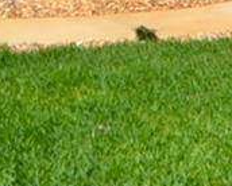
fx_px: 2152
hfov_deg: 6.2
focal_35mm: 313
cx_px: 18
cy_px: -202
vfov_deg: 4.9
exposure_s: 1/400
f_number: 10
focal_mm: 24
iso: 100
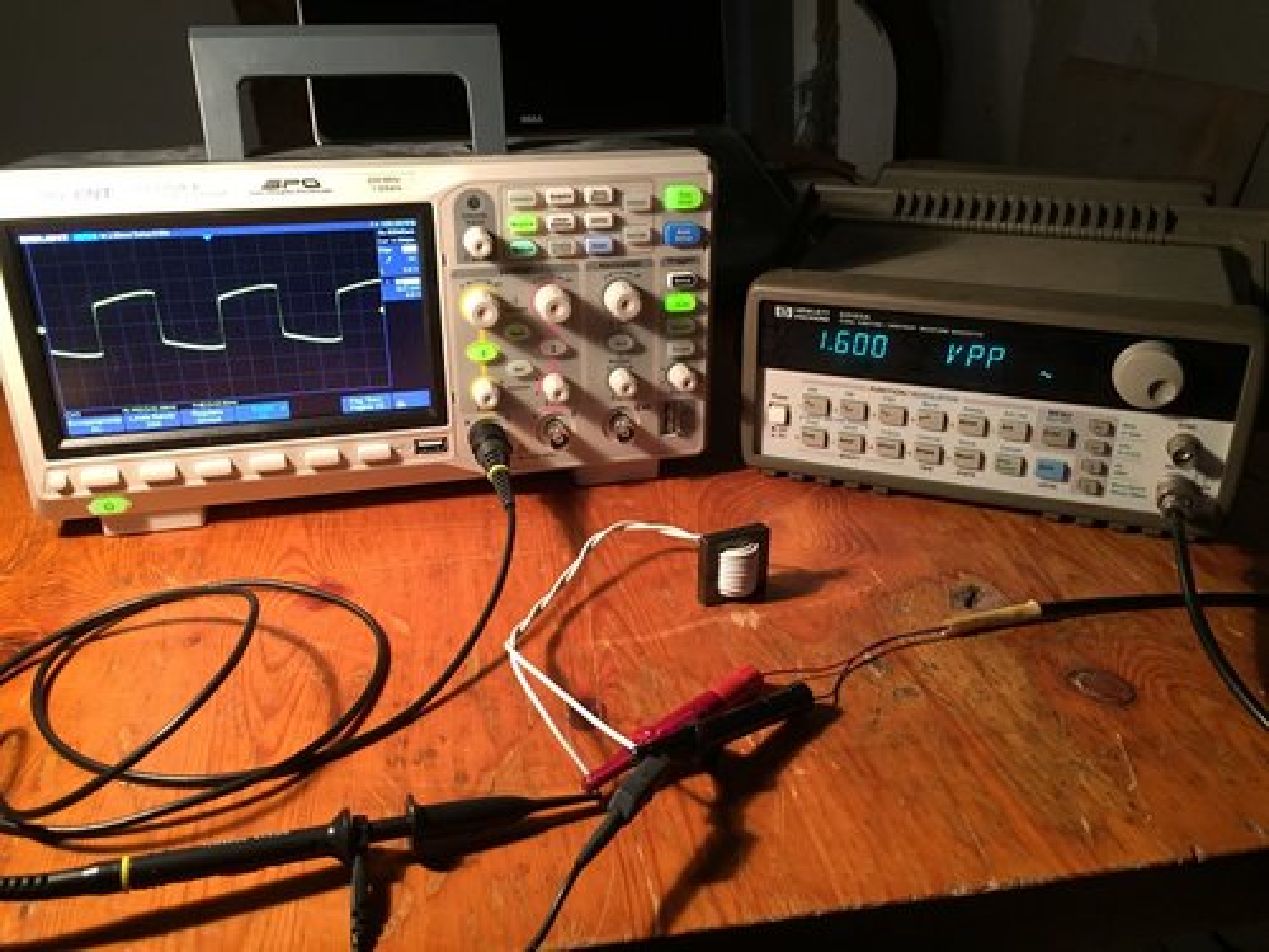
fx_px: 1063
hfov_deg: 61.7
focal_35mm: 29
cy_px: 476
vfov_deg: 48.2
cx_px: 634
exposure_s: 1/33
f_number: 2.2
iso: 200
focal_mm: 4.15
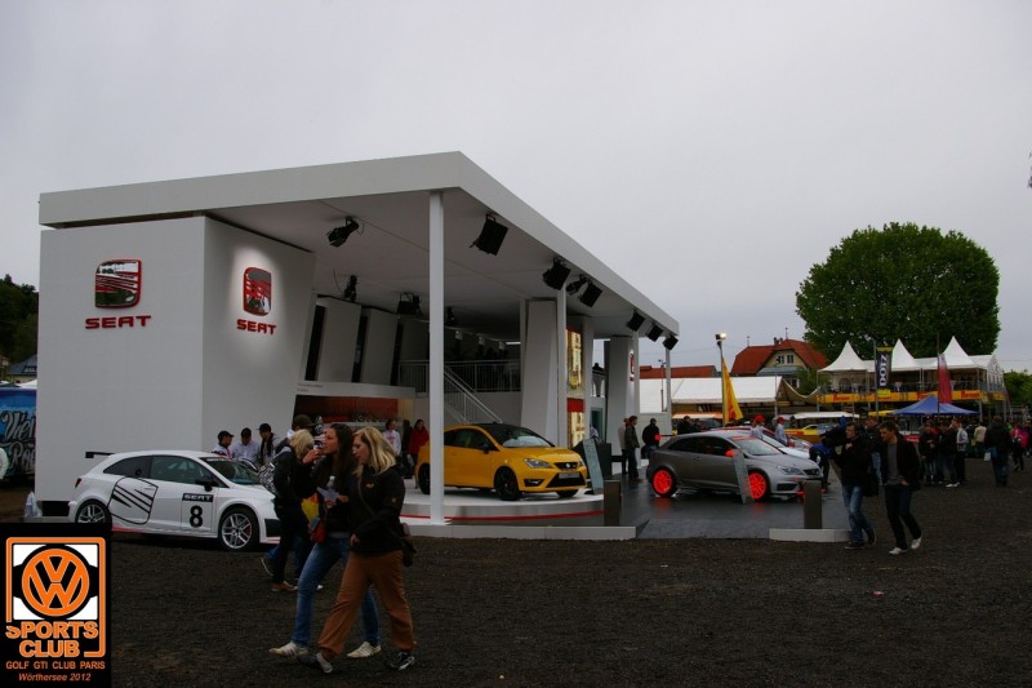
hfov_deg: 55.1
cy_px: 344
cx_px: 516
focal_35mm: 34
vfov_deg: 38.3
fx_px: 989
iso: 200
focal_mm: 23
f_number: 8
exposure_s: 1/180
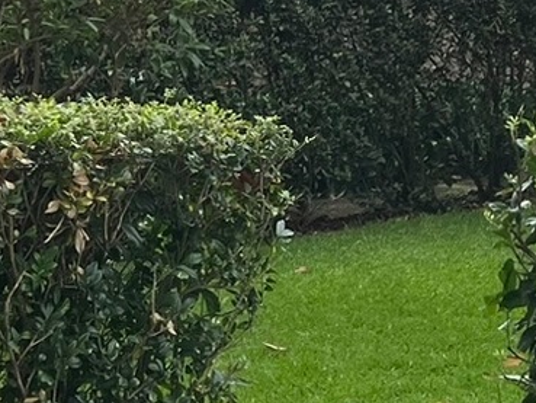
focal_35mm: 141
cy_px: -217
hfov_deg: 14.0
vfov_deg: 10.2
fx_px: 2184
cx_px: 305
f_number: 1.5
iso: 50
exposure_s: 1/2299
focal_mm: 5.7
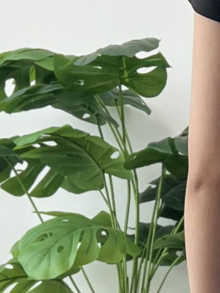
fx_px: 1448
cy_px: 380
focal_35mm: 171
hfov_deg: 8.3
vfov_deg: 11.3
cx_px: 419
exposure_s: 1/152
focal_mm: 5.7
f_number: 1.5
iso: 40
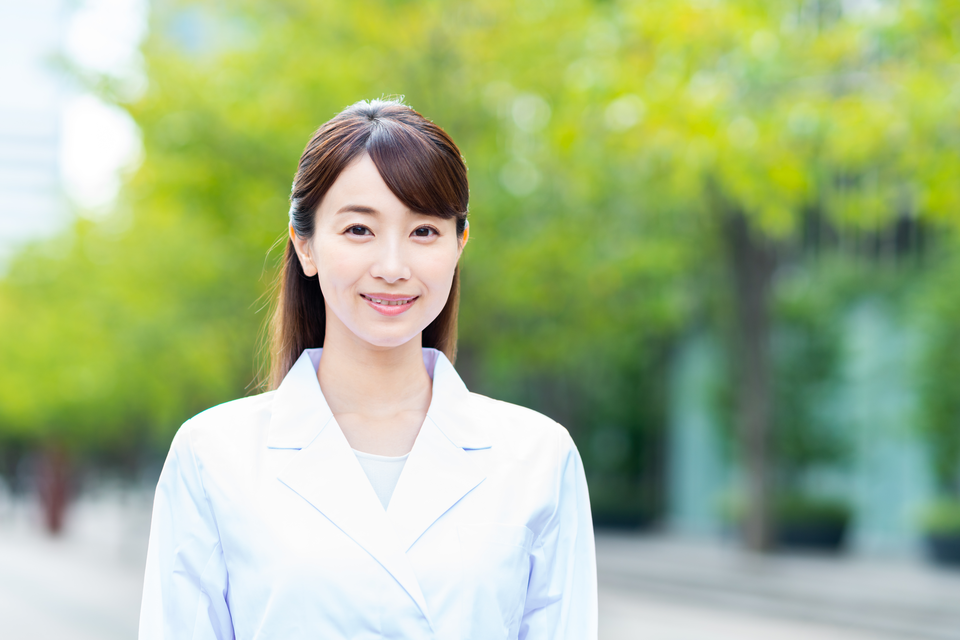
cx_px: 480
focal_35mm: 85
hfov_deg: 23.9
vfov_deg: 16.1
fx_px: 2267
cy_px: 320
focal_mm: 85
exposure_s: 1/320
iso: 200
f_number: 2.5
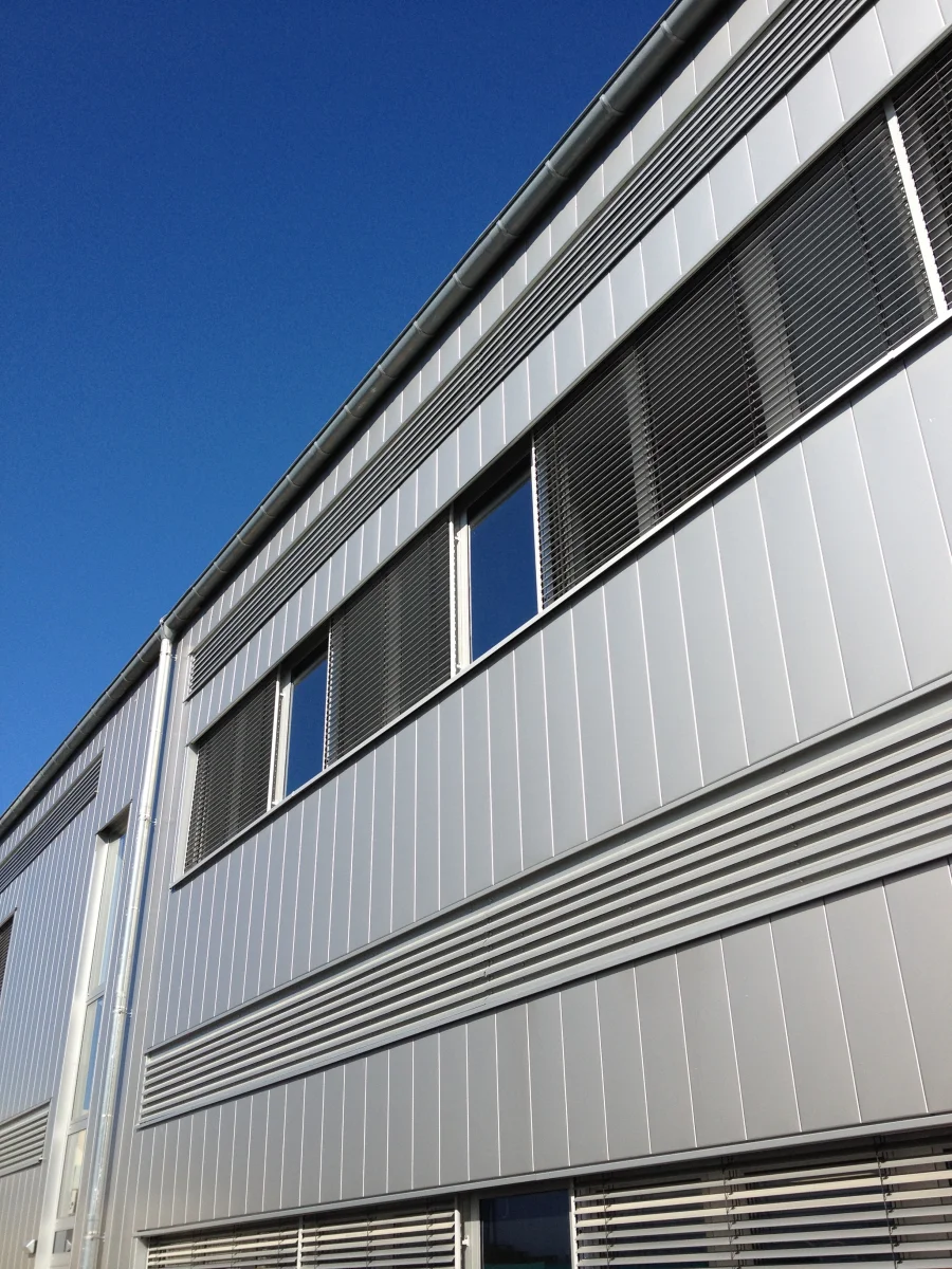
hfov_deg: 40.7
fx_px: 1283
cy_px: 634
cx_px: 476
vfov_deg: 52.6
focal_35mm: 35
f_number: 2.4
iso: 64
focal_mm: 4.28
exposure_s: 1/1453
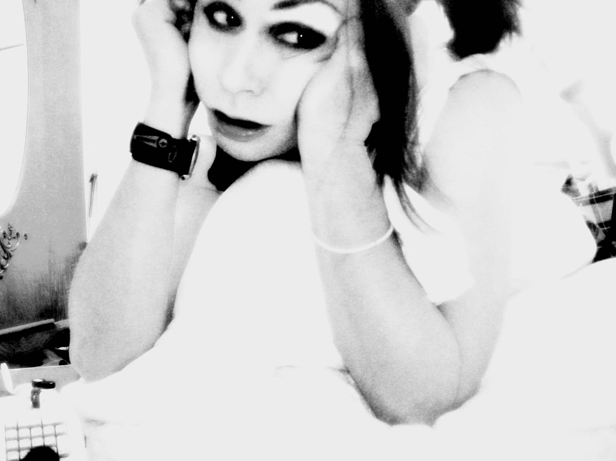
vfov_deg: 41.7
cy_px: 230
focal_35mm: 34
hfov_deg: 54.0
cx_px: 308
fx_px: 605
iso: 200
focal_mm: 5.7
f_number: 2.9
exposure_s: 1
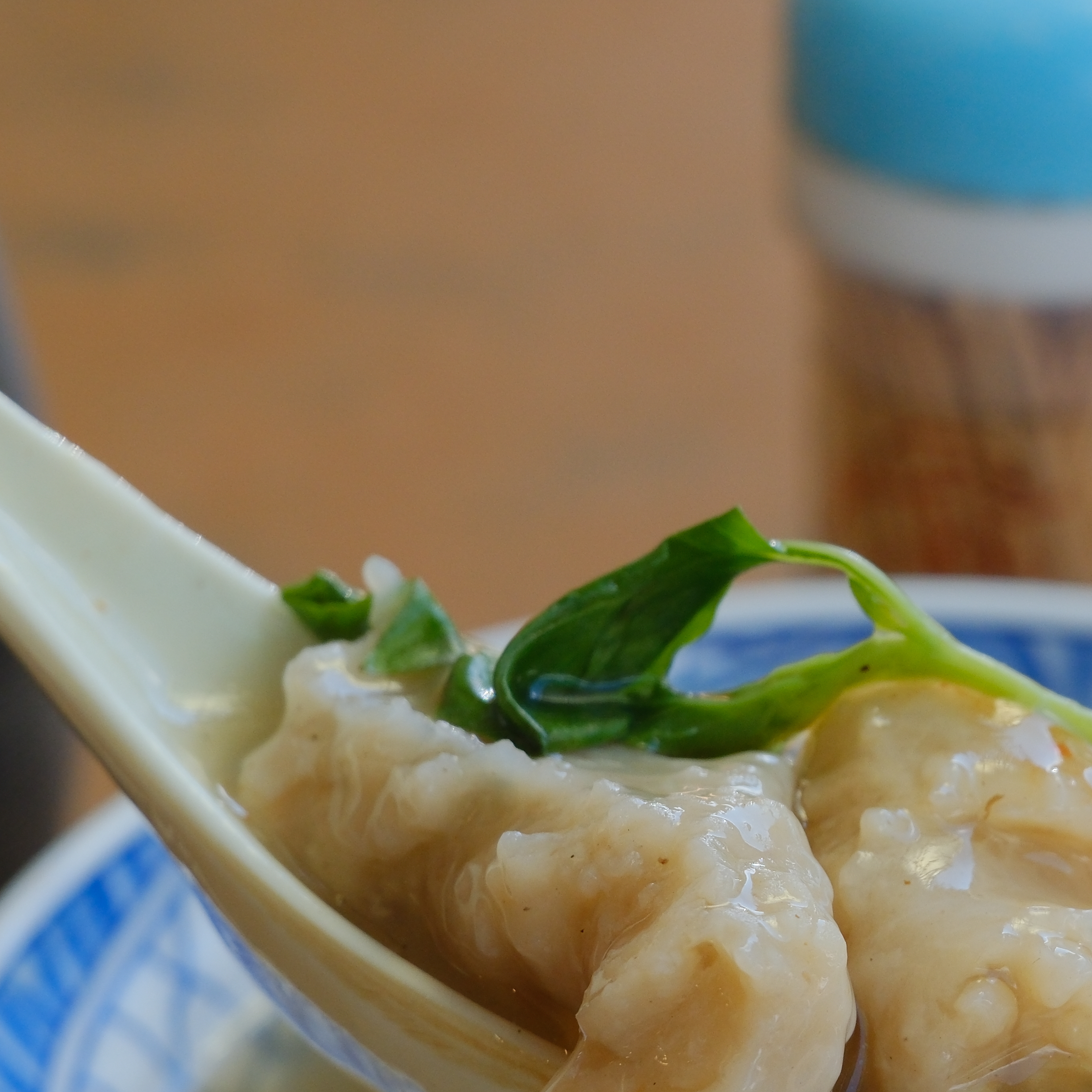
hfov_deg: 10.5
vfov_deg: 10.5
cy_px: 997
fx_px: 5889
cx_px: 1120
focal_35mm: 165
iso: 500
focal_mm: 45.8
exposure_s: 1/350
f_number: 5.6
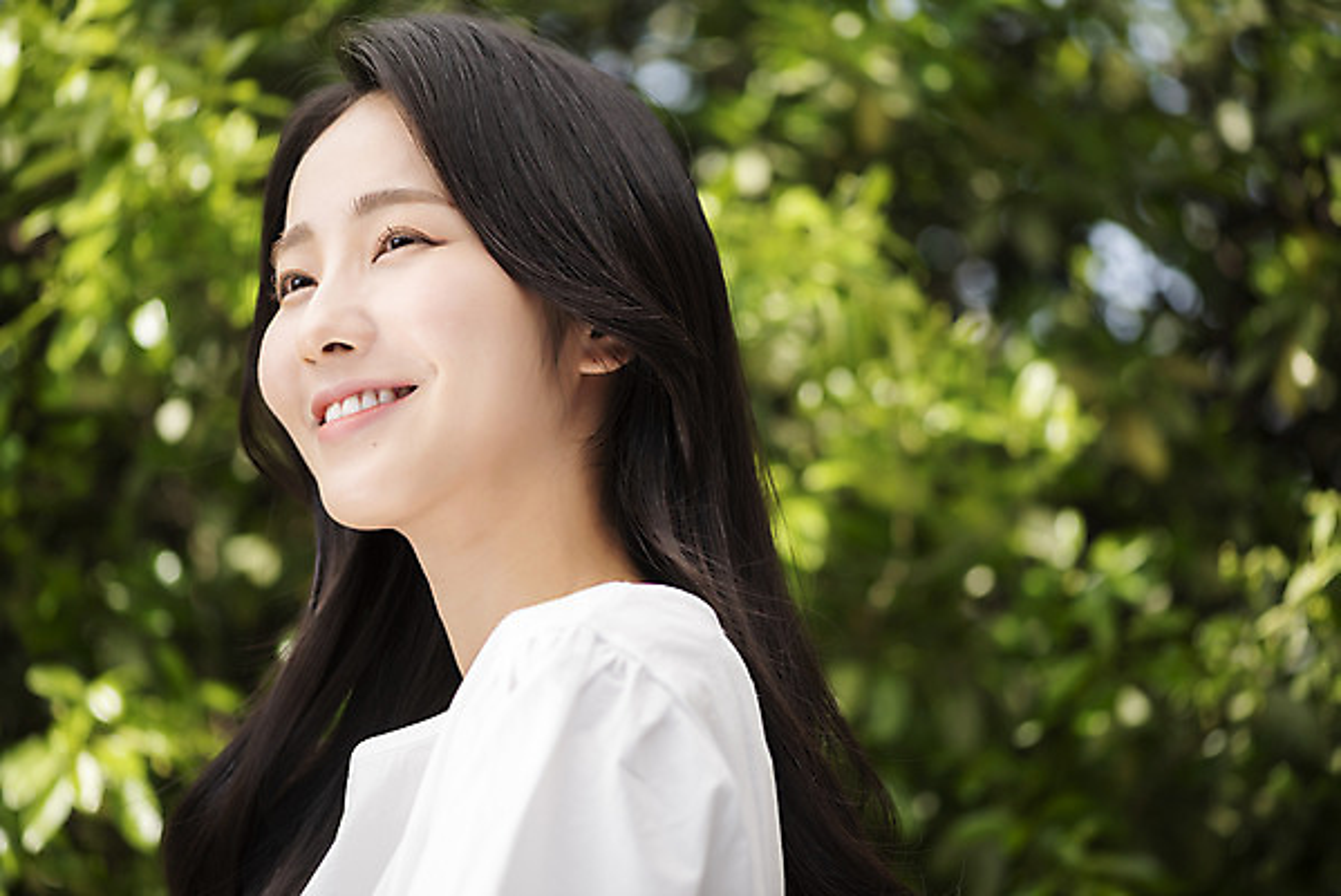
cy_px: 448
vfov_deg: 13.1
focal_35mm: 105
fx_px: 3913
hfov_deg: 19.4
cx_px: 670
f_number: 4
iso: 100
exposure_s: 1/400
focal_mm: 105
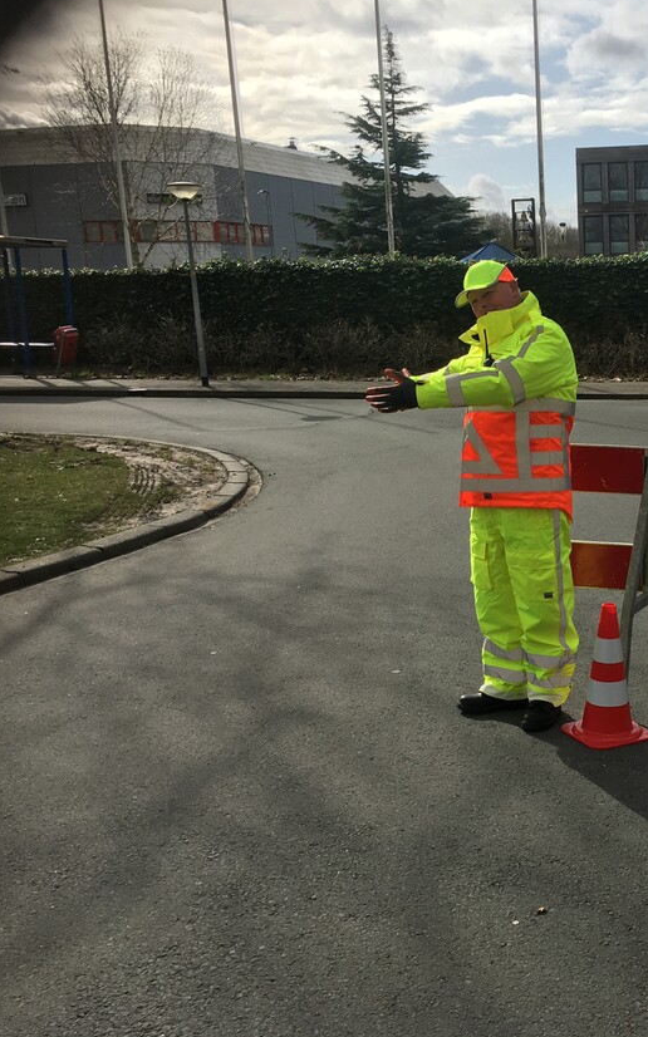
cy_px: 522
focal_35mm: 42
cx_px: 584
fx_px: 1187
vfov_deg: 47.2
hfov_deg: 29.3
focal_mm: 4.15
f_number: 2.2
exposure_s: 1/1876
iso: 25
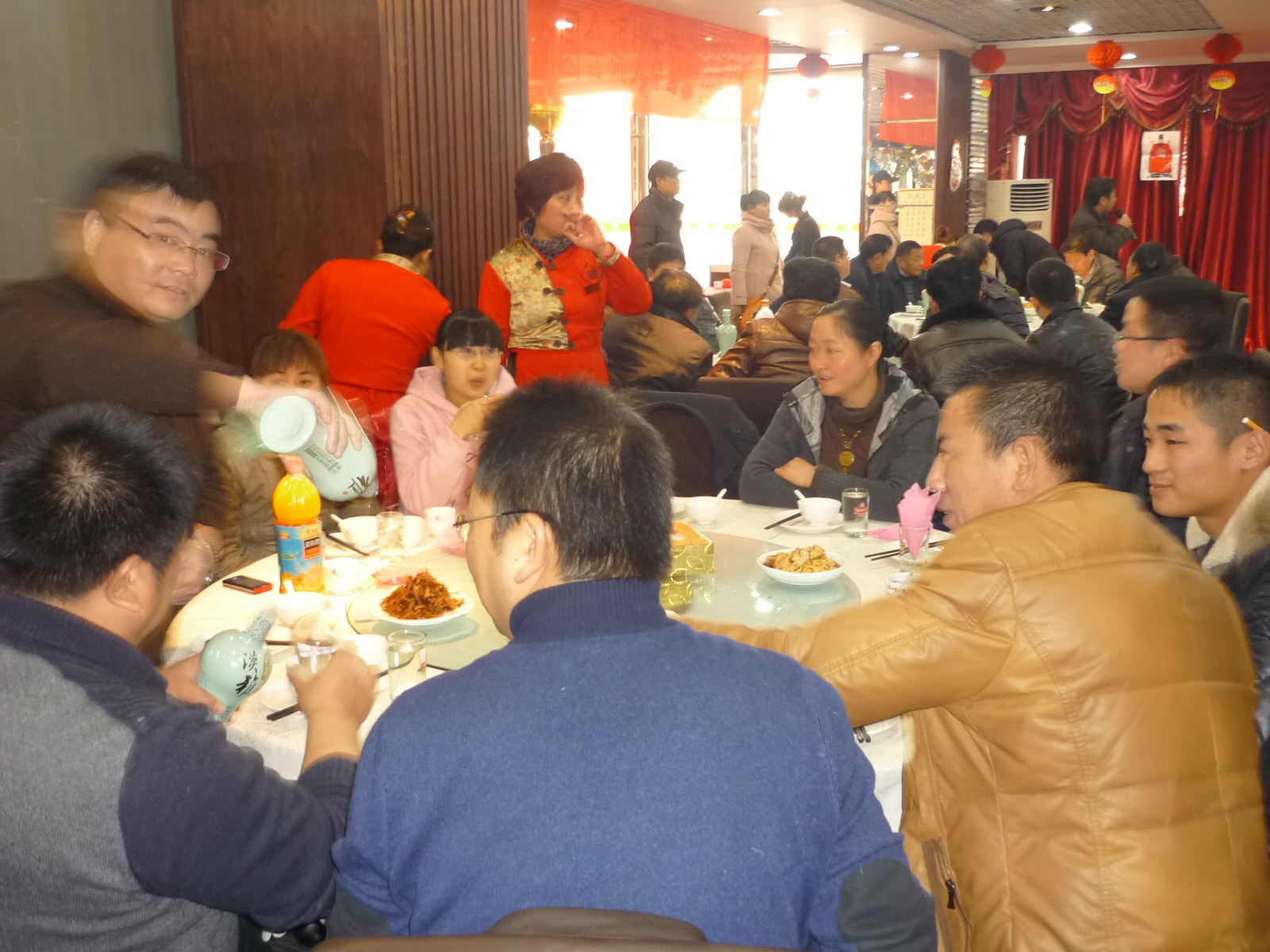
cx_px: 635
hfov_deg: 55.4
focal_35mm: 33
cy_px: 476
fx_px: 1211
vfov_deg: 42.9
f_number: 2.8
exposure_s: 1/8
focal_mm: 5.5
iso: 250
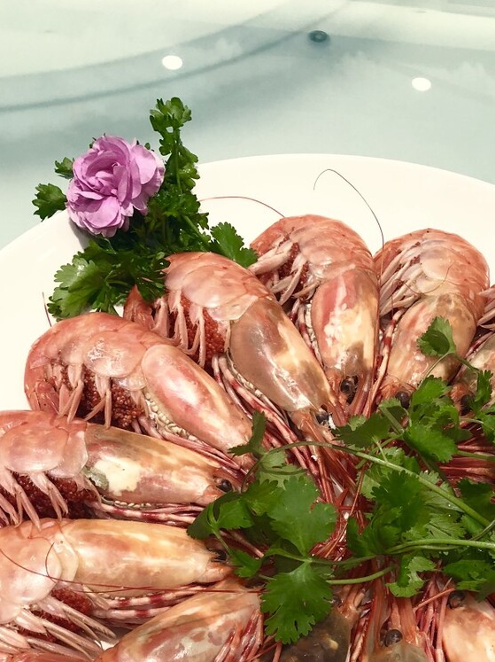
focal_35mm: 45
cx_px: 356
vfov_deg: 40.4
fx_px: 859
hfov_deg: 31.7
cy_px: 526
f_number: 1.8
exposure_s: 1/40
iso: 25
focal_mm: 3.99
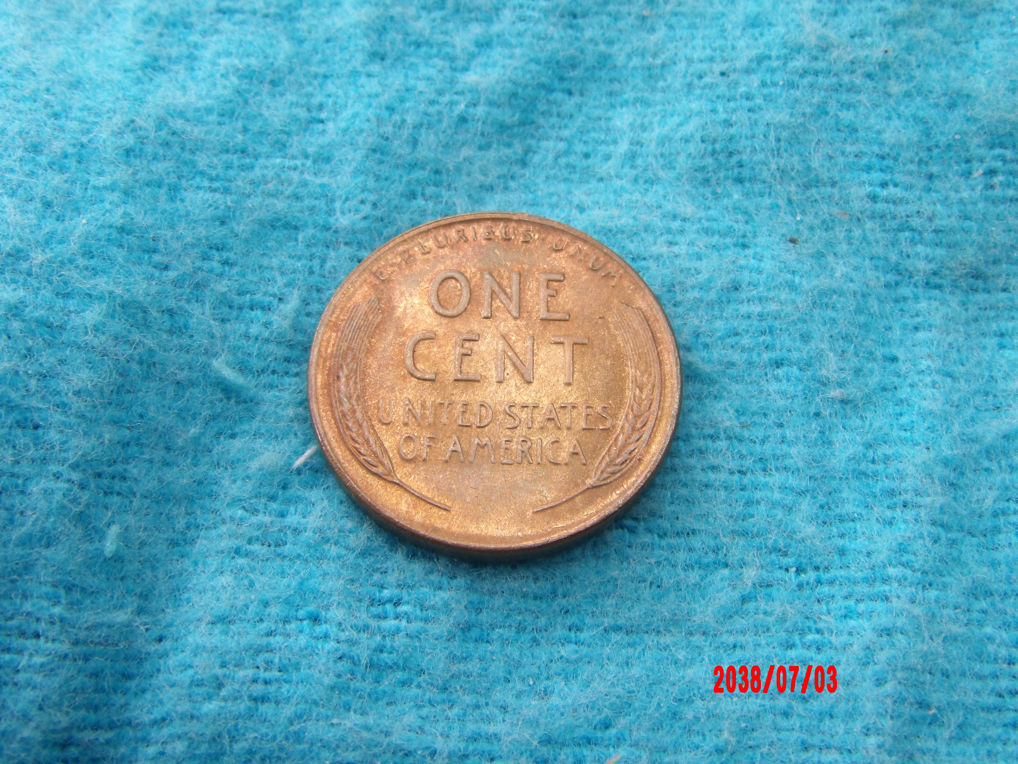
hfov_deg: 37.5
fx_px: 1500
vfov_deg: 28.6
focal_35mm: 51
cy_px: 382
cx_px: 509
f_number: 5.3
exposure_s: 1/24
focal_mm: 9.2
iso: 200
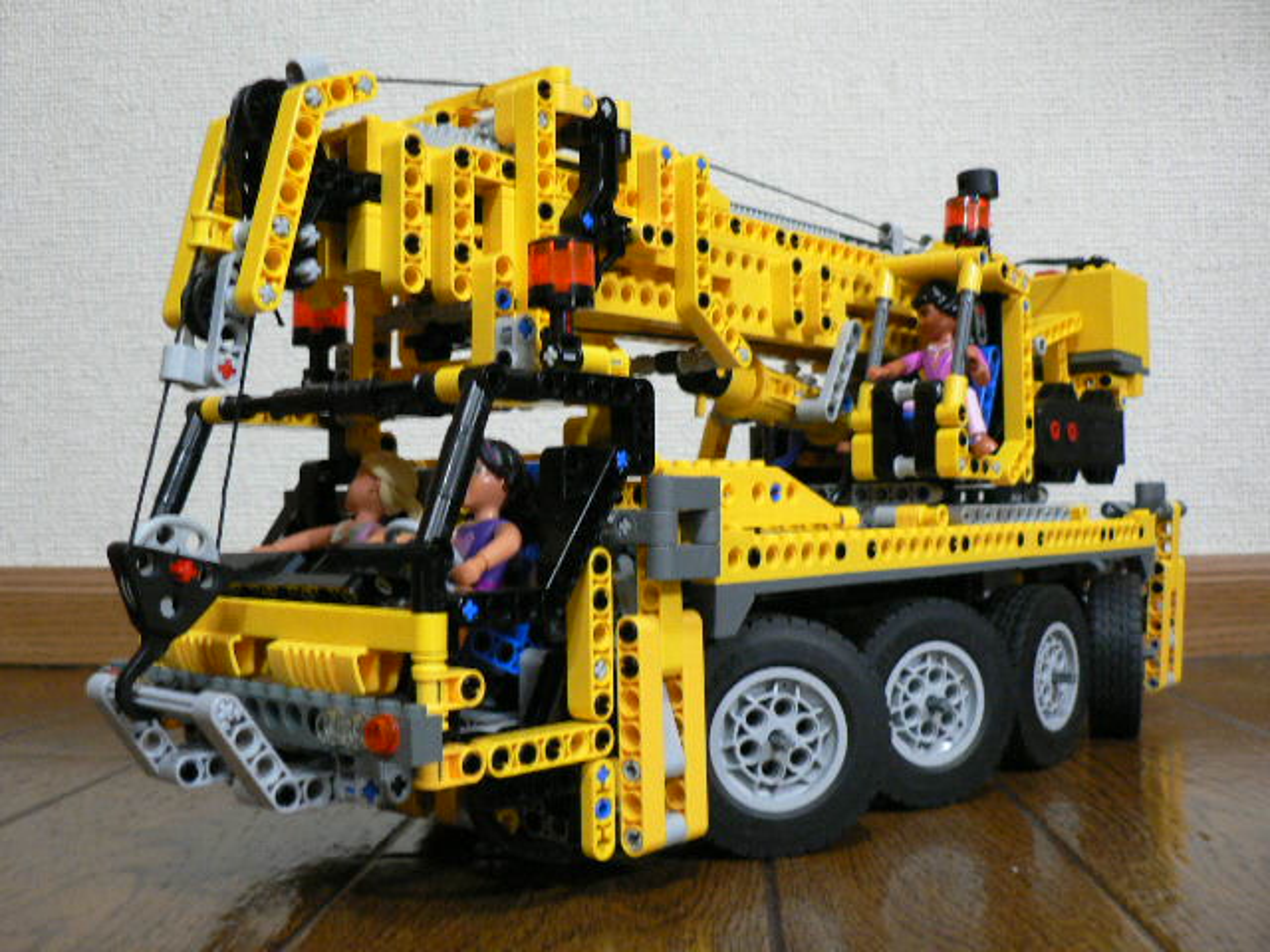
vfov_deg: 39.7
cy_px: 476
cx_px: 635
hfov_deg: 51.4
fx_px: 1321
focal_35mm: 36
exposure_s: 1/4
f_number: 2.8
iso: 200
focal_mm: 6
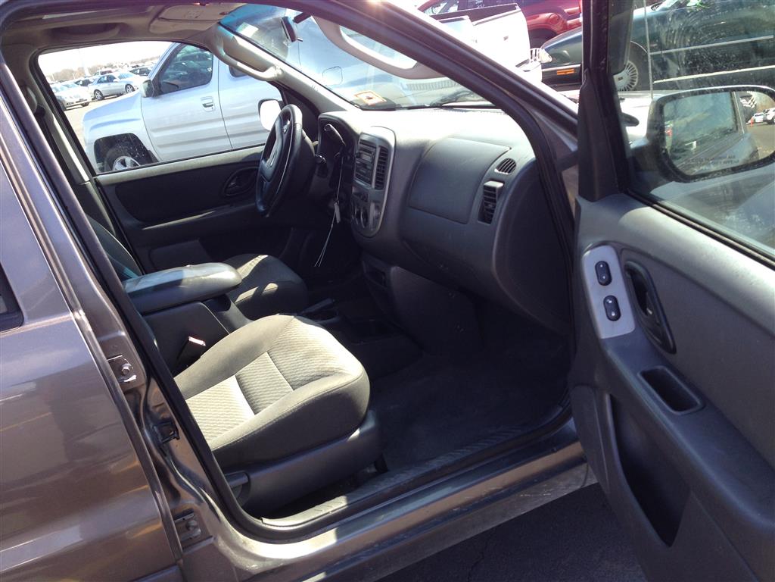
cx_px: 388
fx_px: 739
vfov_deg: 42.9
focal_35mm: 33
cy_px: 291
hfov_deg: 55.4
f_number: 2.4
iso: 50
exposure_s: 1/189
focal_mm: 4.13
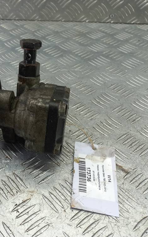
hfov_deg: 33.8
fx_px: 232
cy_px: 119
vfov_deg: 54.0
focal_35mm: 36
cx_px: 20
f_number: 1.8
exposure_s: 1/50
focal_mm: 4.6
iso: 80
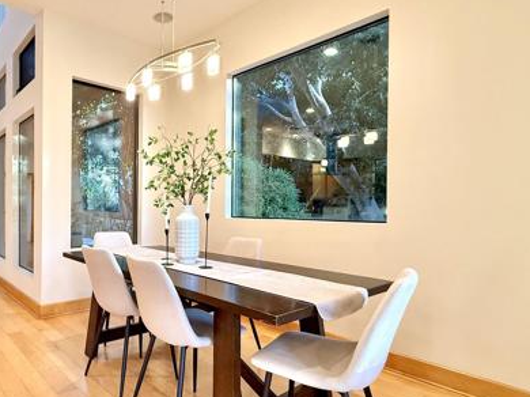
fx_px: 352
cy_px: 209
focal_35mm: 23
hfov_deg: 71.2
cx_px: 166
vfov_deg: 58.8
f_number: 2.2
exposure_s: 1/120
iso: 500
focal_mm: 2.22
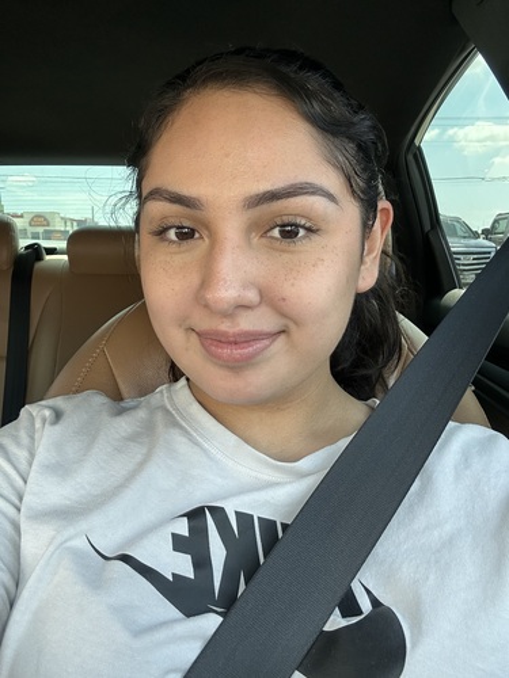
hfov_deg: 46.8
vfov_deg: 60.0
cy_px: 339
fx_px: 588
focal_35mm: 30
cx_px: 254
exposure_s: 1/121
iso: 64
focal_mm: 2.69
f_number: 1.9
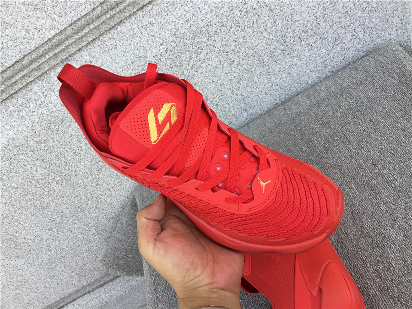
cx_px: 206
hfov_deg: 58.4
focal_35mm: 31
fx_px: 369
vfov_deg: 45.4
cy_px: 154
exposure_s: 1/140
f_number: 2.4
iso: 25
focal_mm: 3.3
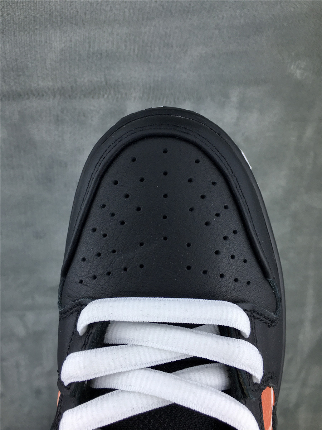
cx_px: 161
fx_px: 360
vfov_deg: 61.7
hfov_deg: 48.2
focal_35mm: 29
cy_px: 215
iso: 32
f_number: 2.2
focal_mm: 4.15
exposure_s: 1/100
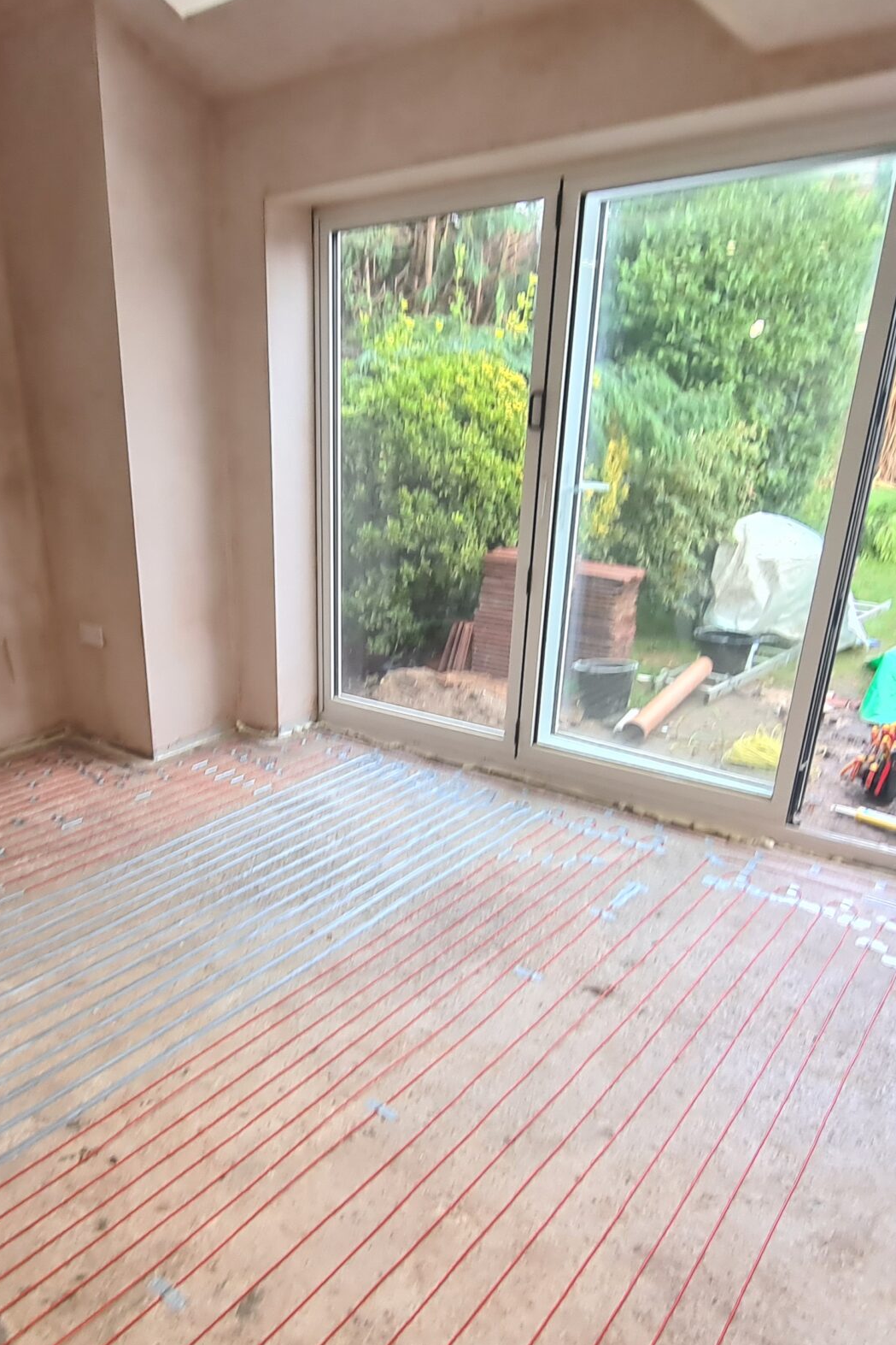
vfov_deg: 77.9
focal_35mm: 22
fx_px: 821
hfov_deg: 56.2
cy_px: 789
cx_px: 308
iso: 64
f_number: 2.2
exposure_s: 1/50
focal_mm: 2.2
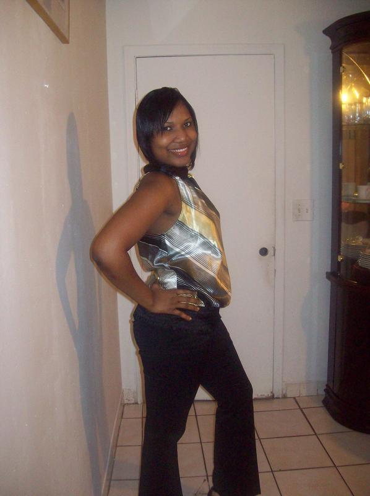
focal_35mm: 36
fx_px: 514
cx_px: 185
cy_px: 248
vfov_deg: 51.4
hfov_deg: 39.6
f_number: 2.7
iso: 200
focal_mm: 6
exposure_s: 1/32
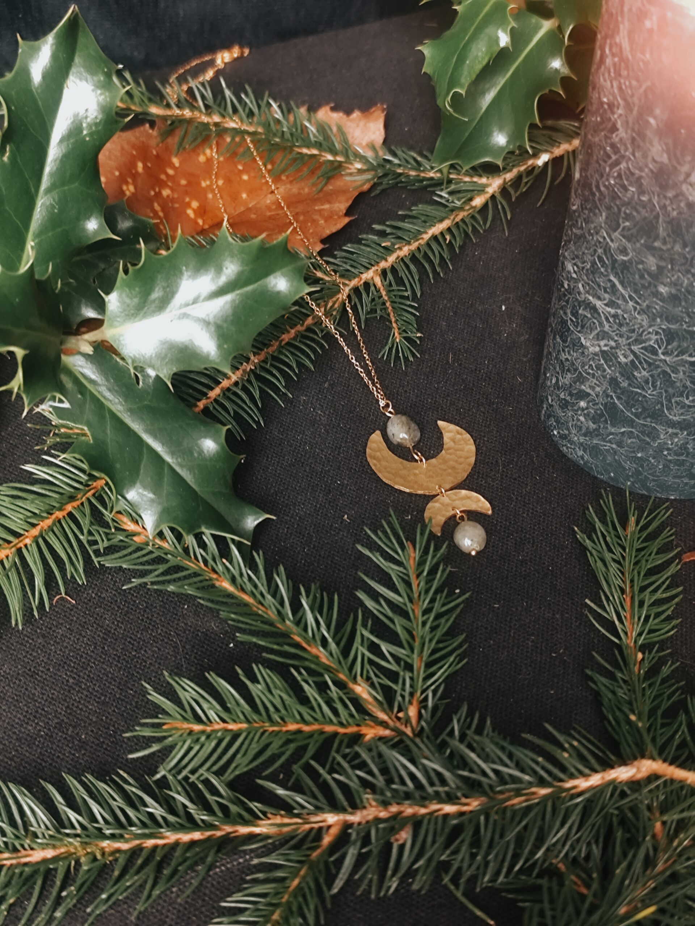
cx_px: 348
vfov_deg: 41.2
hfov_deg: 31.5
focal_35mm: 46
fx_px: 1231
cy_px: 463
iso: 1000
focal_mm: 6.19
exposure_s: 1/25
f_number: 1.65
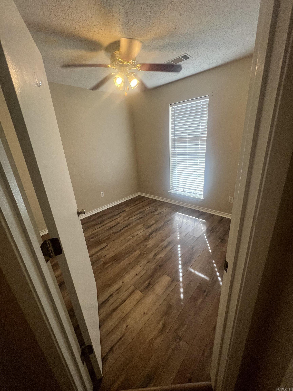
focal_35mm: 13
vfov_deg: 106.2
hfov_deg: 89.9
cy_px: 196
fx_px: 147
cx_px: 146
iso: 160
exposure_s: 1/120
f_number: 1.8
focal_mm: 1.57
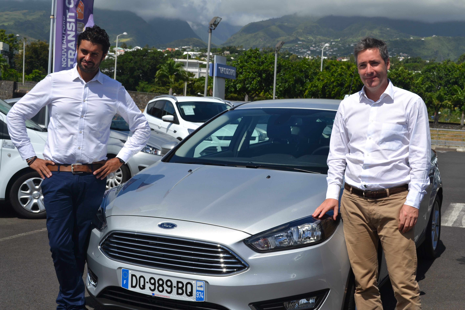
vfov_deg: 26.5
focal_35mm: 51
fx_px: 659
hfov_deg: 38.9
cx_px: 232
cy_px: 155
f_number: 9
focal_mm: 34
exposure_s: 1/320
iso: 100
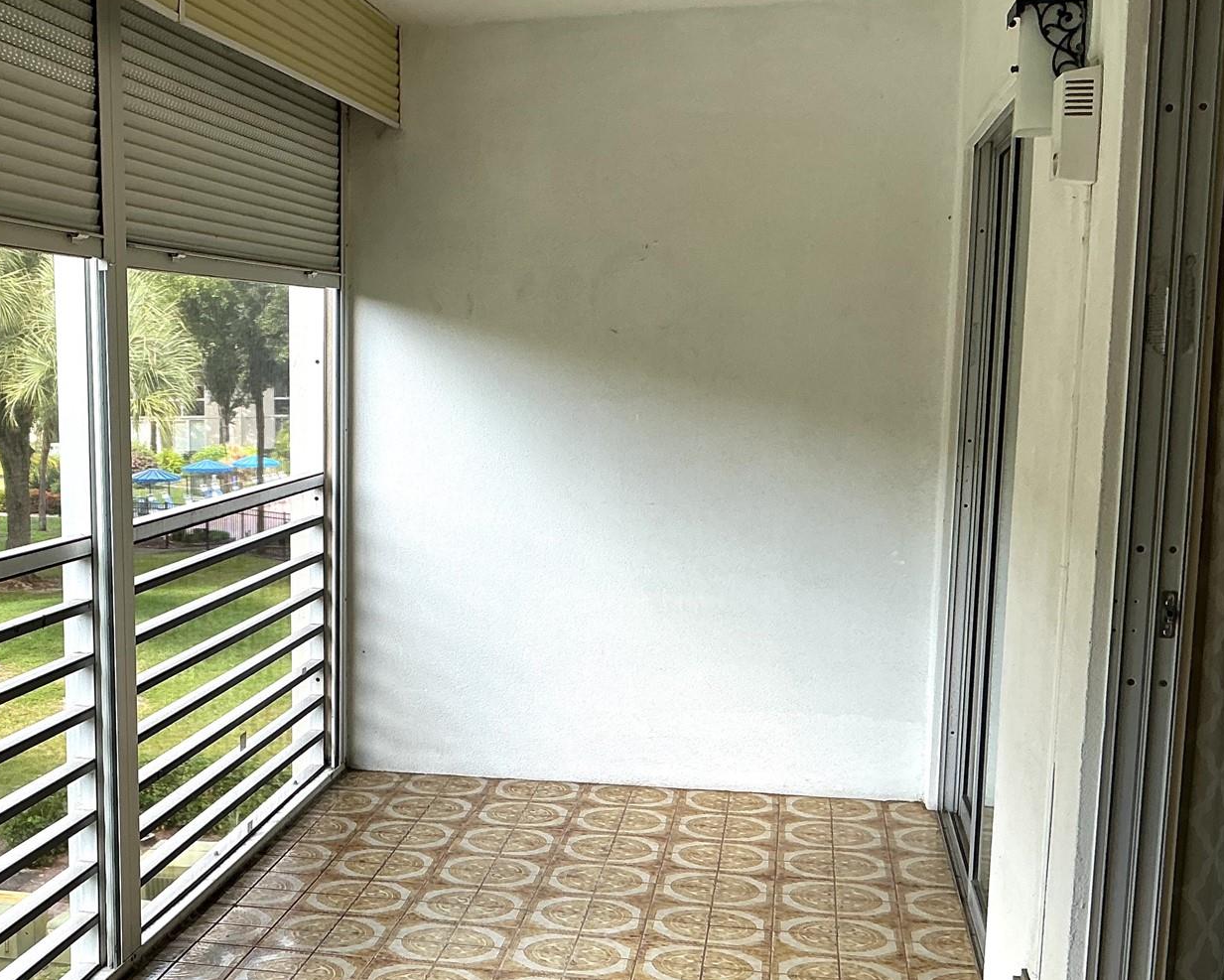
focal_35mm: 47
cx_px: 260
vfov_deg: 31.9
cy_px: 643
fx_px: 1703
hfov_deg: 38.2
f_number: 1.8
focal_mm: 3
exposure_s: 1/120
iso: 25
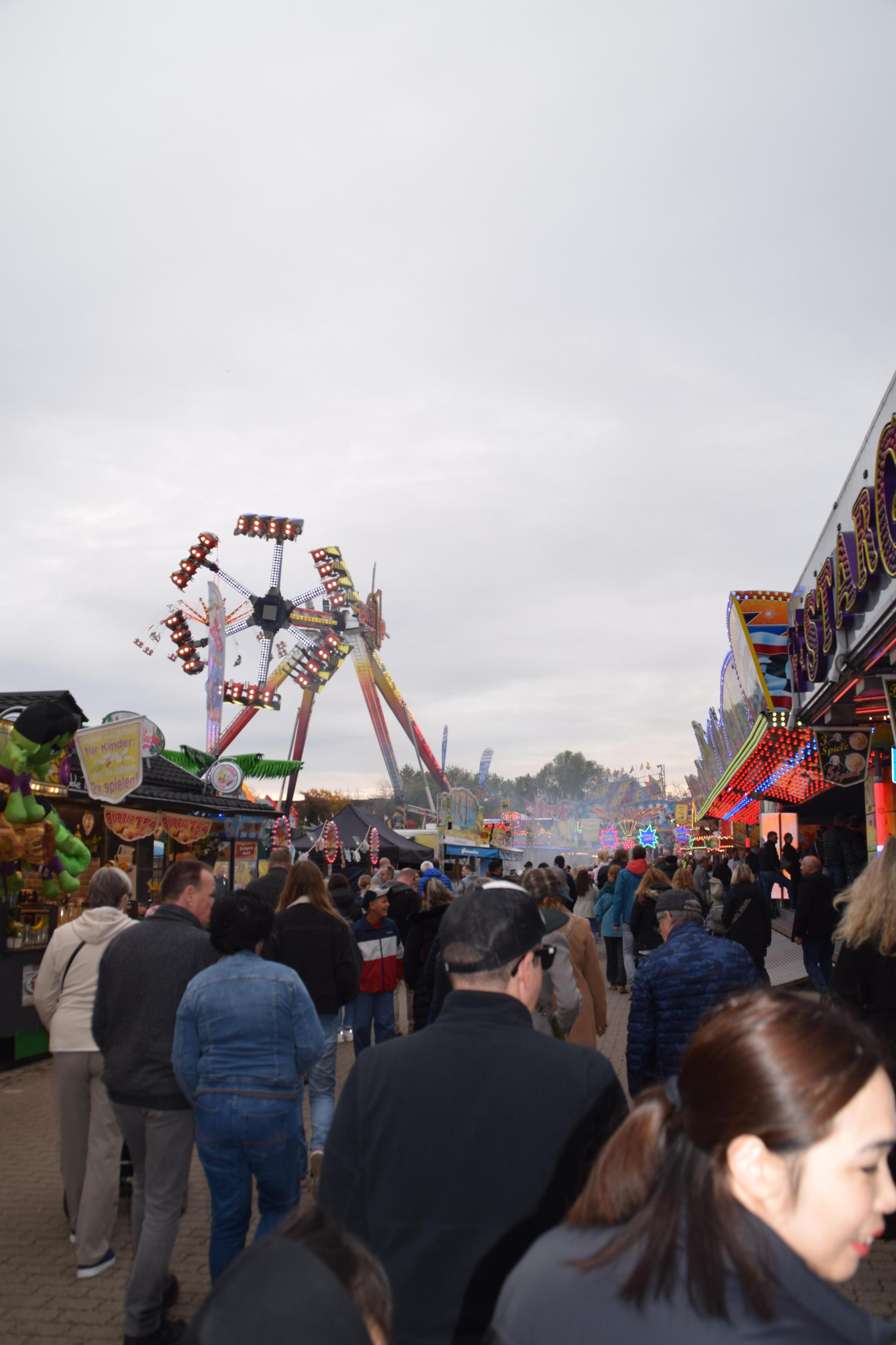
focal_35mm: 33
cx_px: 448
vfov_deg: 57.2
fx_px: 1232
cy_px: 672
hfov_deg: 40.0
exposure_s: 1/160
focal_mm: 22
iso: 100
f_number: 6.3
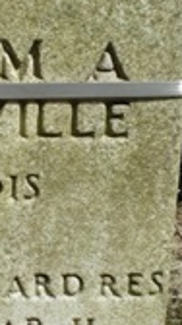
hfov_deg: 10.3
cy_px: 178
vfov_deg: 18.6
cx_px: -35
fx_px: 991
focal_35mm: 115
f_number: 4.6
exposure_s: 1/394
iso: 64
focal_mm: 6.3
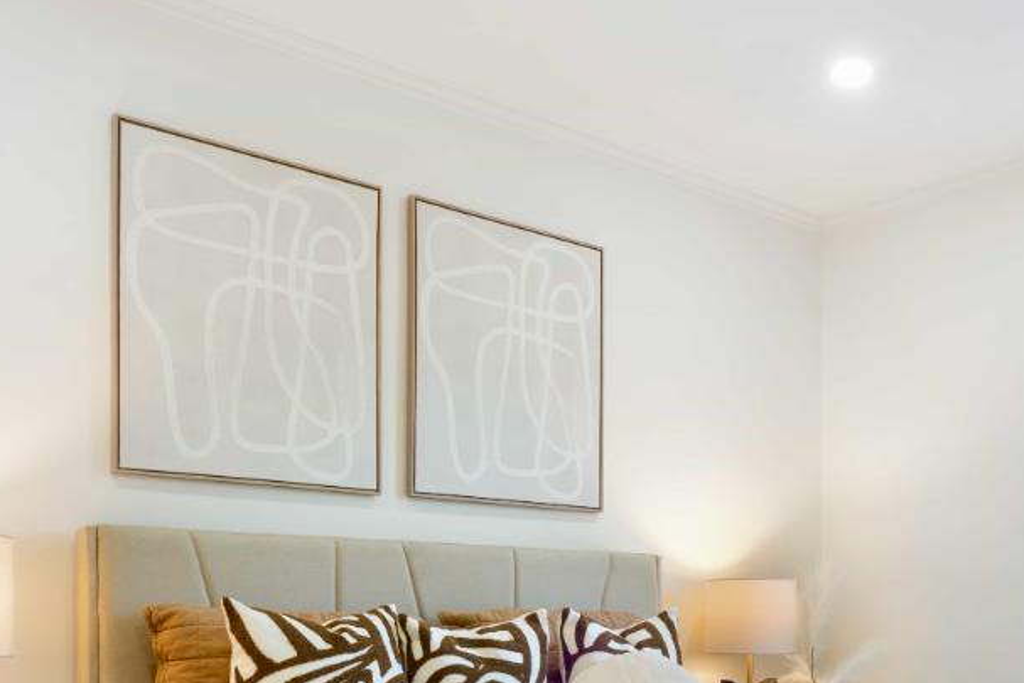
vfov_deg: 30.7
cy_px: 595
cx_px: 763
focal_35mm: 42
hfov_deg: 44.9
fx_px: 1195
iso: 160
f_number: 14
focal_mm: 17
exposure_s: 1/1.25
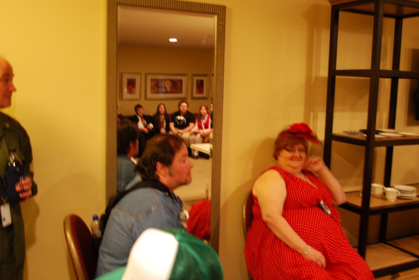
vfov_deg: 37.0
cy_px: 140
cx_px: 210
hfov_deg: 53.1
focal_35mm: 36
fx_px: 420
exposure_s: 1/3
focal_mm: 24
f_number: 4.2
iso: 400
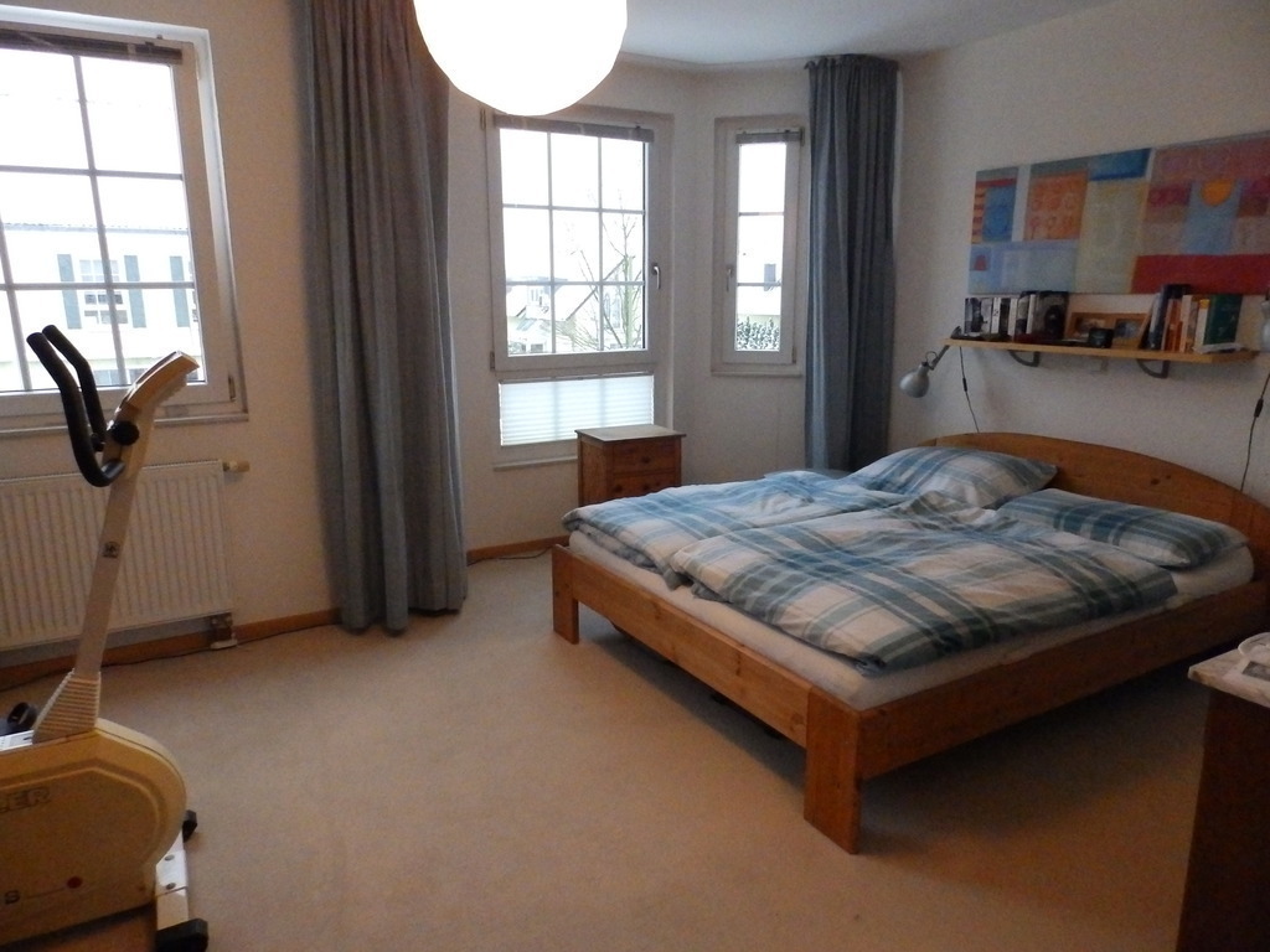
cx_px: 635
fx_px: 807
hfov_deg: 76.4
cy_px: 476
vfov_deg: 61.1
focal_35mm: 22
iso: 1600
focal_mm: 4
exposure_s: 1/125
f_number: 3.4
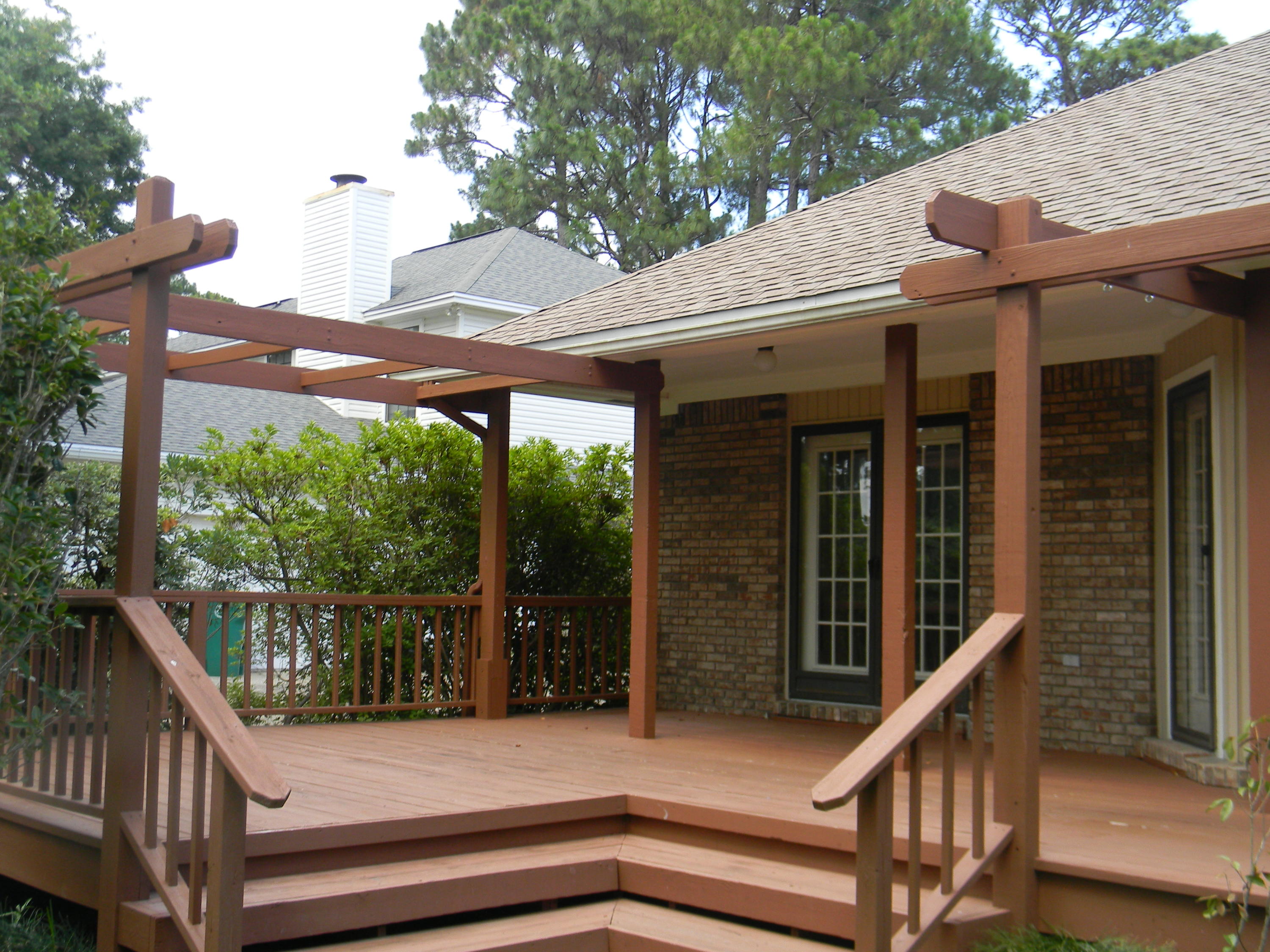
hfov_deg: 45.8
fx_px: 1504
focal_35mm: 41
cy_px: 476
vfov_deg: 35.1
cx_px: 635
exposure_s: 1/95.2
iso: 80
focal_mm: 7.3
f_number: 3.8
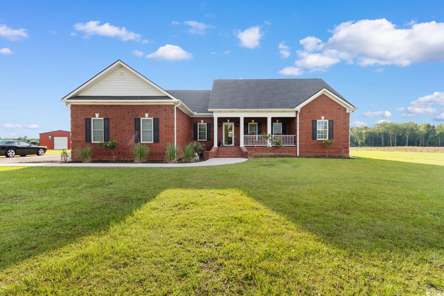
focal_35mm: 17
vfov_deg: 70.4
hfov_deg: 93.3
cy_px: 148
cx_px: 222
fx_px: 210
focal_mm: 11.5
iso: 100
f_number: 5.6
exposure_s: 1/125
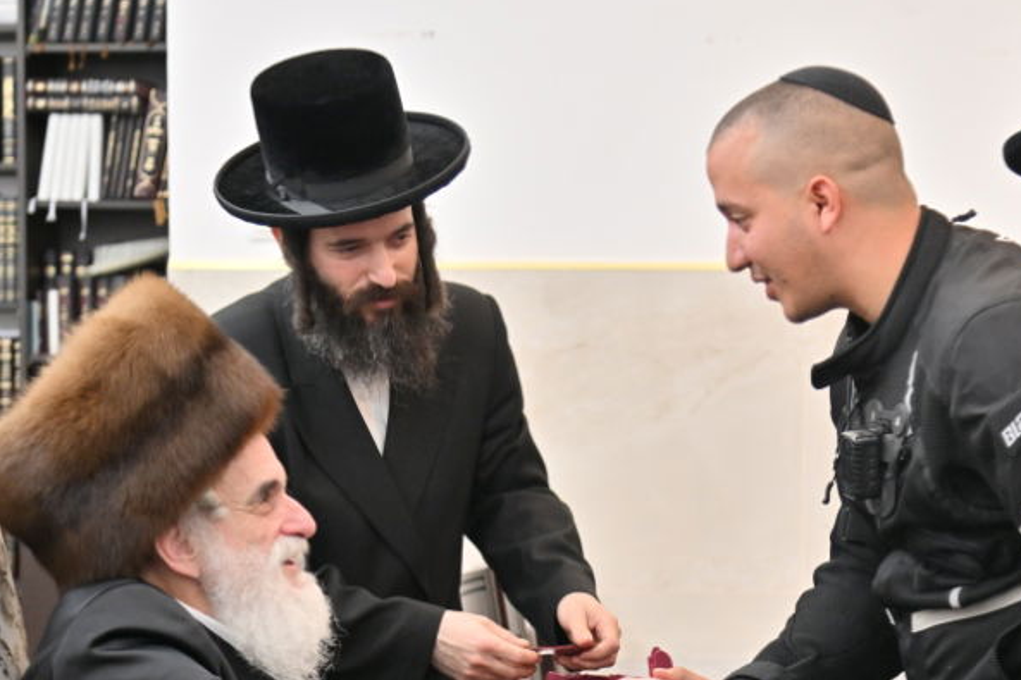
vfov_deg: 12.0
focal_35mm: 114
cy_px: 552
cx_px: 604
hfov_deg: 17.9
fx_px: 3232
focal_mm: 66
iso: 640
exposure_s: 1/160
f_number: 4
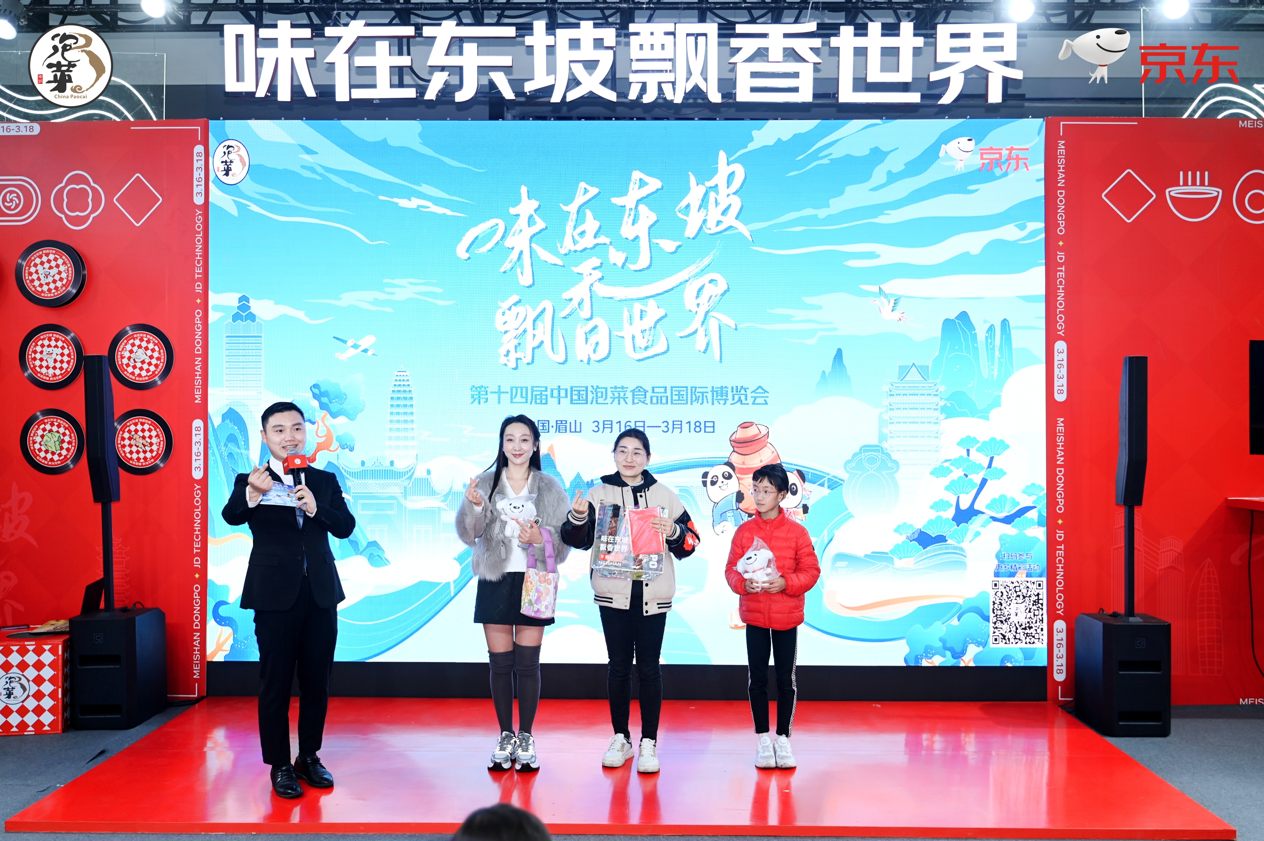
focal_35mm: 30
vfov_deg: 42.9
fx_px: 1070
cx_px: 632
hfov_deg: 61.1
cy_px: 420
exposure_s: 1/160
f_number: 2.8
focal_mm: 30.5
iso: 250
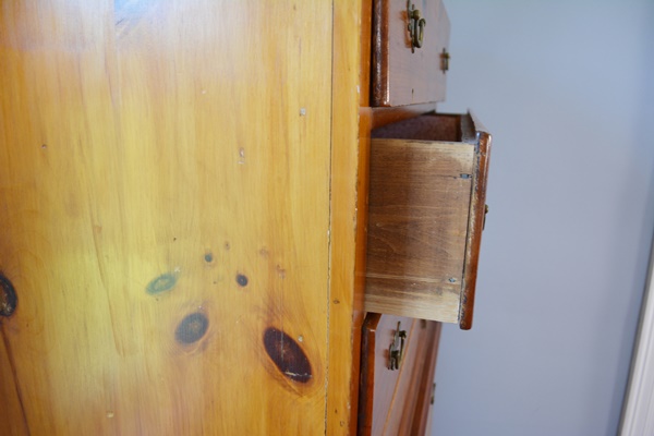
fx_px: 545
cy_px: 218
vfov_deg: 43.6
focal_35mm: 30
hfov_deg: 61.9
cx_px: 327
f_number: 4
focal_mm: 20
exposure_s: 1/60
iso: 720
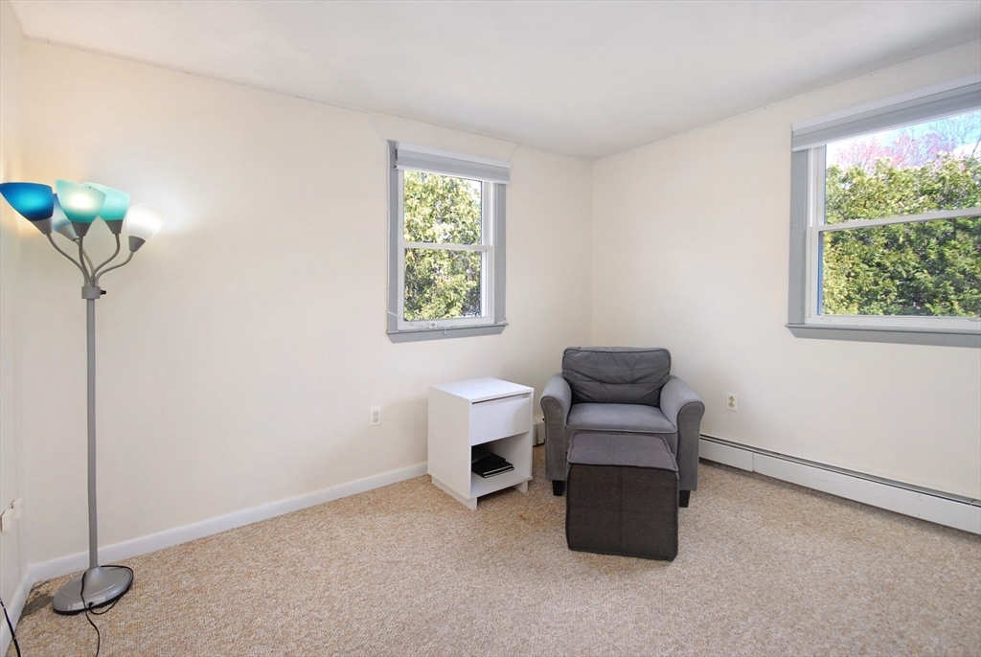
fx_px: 409
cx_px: 490
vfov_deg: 77.5
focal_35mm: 15
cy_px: 328
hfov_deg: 100.3
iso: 500
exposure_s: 1/60
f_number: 5.6
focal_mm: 10
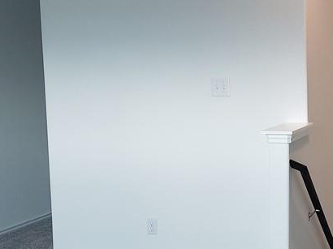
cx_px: 340
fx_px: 625
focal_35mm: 65
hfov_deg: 27.9
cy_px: 155
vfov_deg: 22.5
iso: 125
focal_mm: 4.3
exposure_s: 1/60
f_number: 2.4
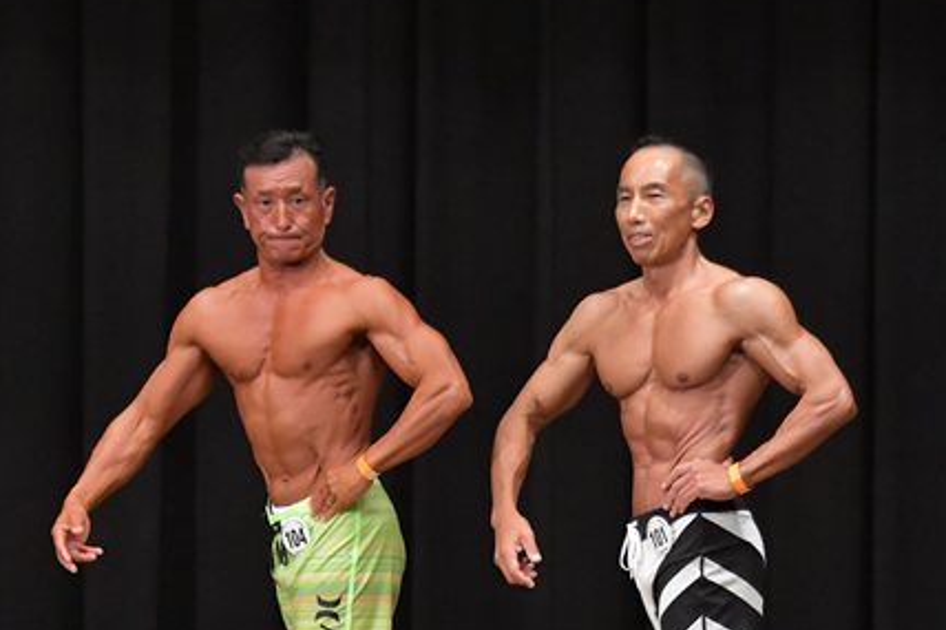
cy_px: 539
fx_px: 9613
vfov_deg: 3.8
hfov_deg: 5.6
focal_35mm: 366
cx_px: 377
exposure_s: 1/400
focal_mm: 135
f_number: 5.6
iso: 6400
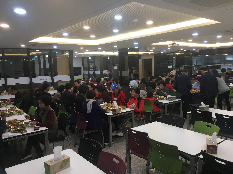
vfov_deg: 48.2
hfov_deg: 61.7
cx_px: 116
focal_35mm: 29
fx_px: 195
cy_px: 87
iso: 40
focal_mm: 4.15
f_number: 2.2
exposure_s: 1/30
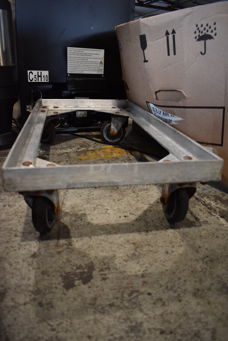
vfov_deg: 67.3
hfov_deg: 48.0
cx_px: 114
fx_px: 256
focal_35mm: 27
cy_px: 170
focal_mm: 18
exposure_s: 1/125
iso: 1250
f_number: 3.5
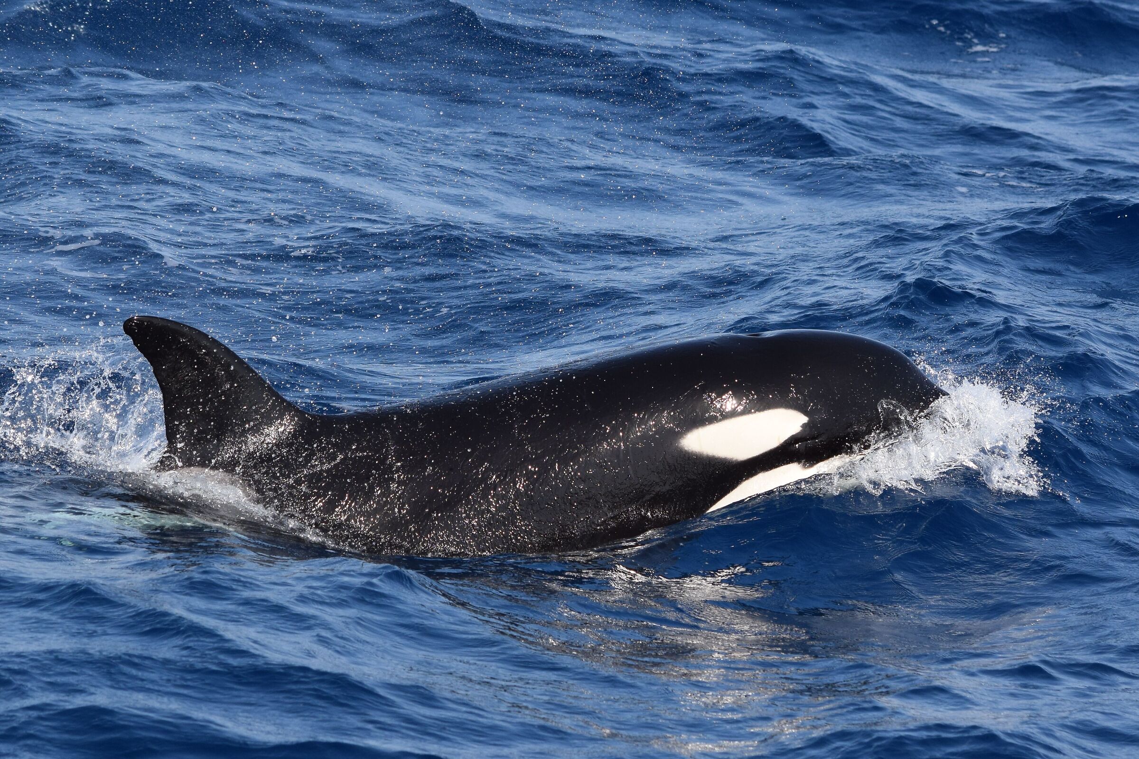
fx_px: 6644
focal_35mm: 210
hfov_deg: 9.8
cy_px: 380
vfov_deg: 6.5
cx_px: 570
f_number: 7.1
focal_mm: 140
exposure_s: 1/1600
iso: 400
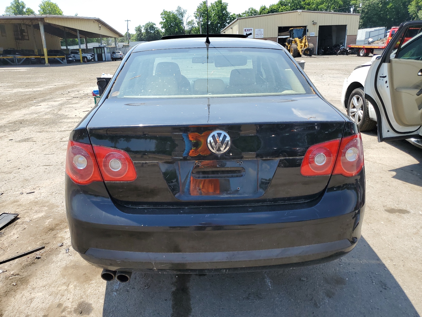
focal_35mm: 26
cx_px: 211
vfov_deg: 53.1
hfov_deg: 67.3
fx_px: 317
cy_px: 158
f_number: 1.5
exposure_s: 1/1429
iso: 50
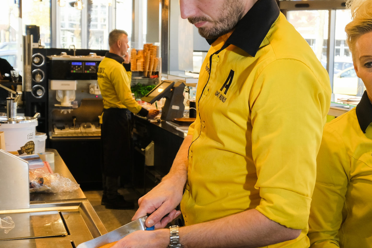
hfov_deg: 30.7
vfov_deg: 20.9
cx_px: 251
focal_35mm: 65
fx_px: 672
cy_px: 120
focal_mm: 24
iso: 800
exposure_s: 1/210
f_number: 5
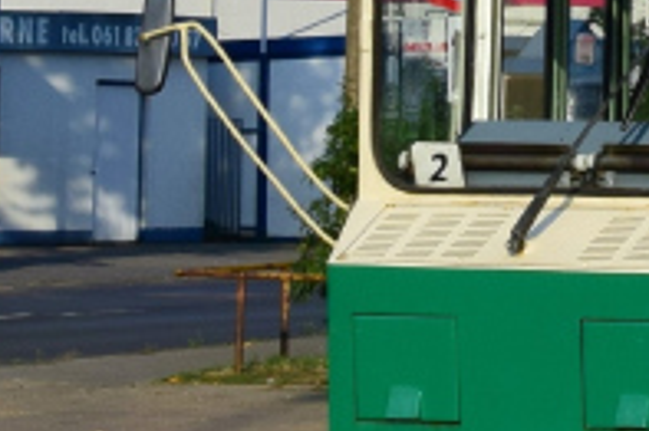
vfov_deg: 4.8
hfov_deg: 6.8
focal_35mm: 287
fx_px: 5175
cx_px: 1565
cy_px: -104
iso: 200
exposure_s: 1/320
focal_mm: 29
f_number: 11
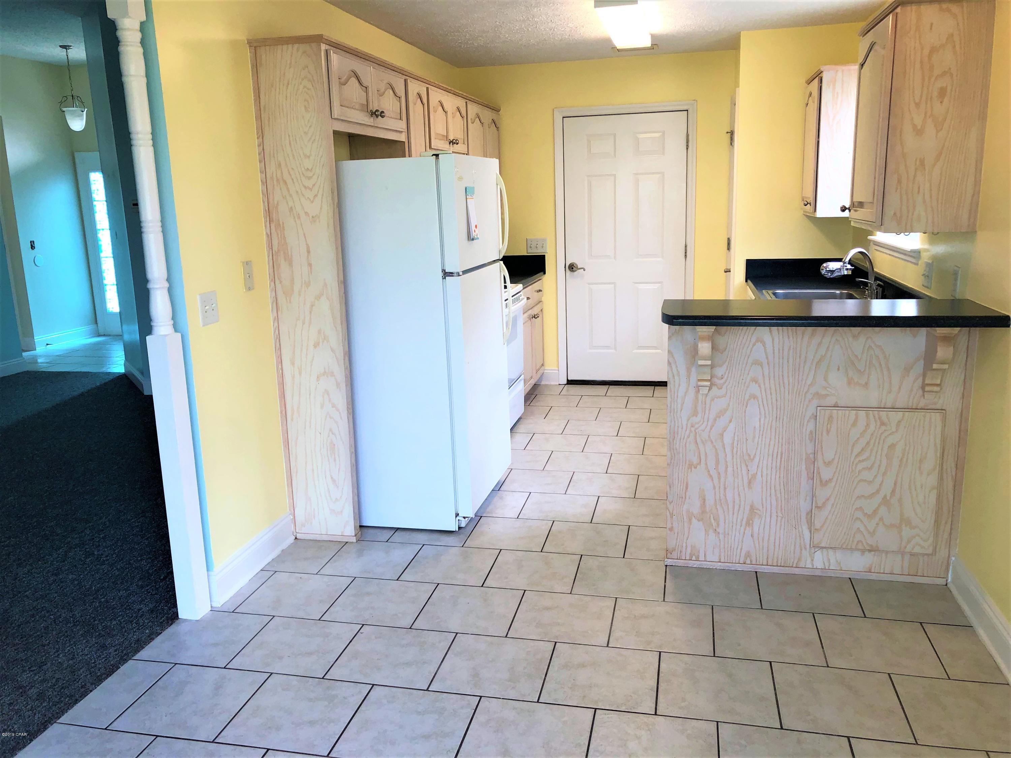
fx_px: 818
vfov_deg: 49.7
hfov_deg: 63.4
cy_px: 379
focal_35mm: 28
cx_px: 506
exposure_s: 1/120
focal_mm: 3.99
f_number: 1.8
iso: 64
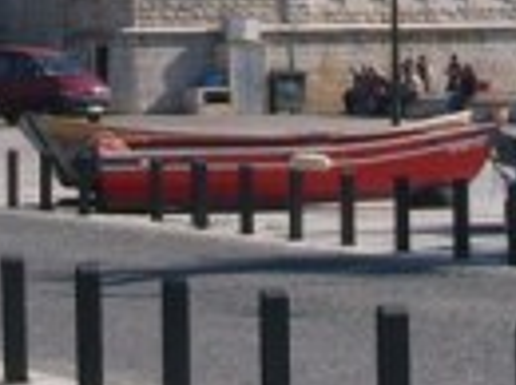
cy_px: -202
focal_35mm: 356
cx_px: 206
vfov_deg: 4.1
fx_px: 5297
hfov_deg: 5.6
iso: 50
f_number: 10.1
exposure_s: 1/176
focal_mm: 17.14
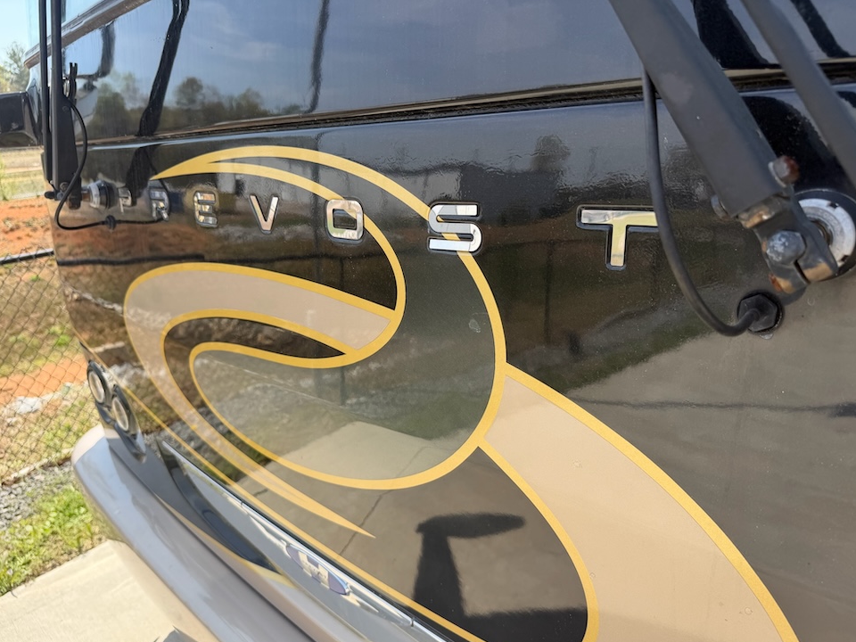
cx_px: 429
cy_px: 333
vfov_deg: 54.9
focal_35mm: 25
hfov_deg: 69.4
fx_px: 618
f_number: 1.78
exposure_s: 1/1337
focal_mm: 6.76
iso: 80
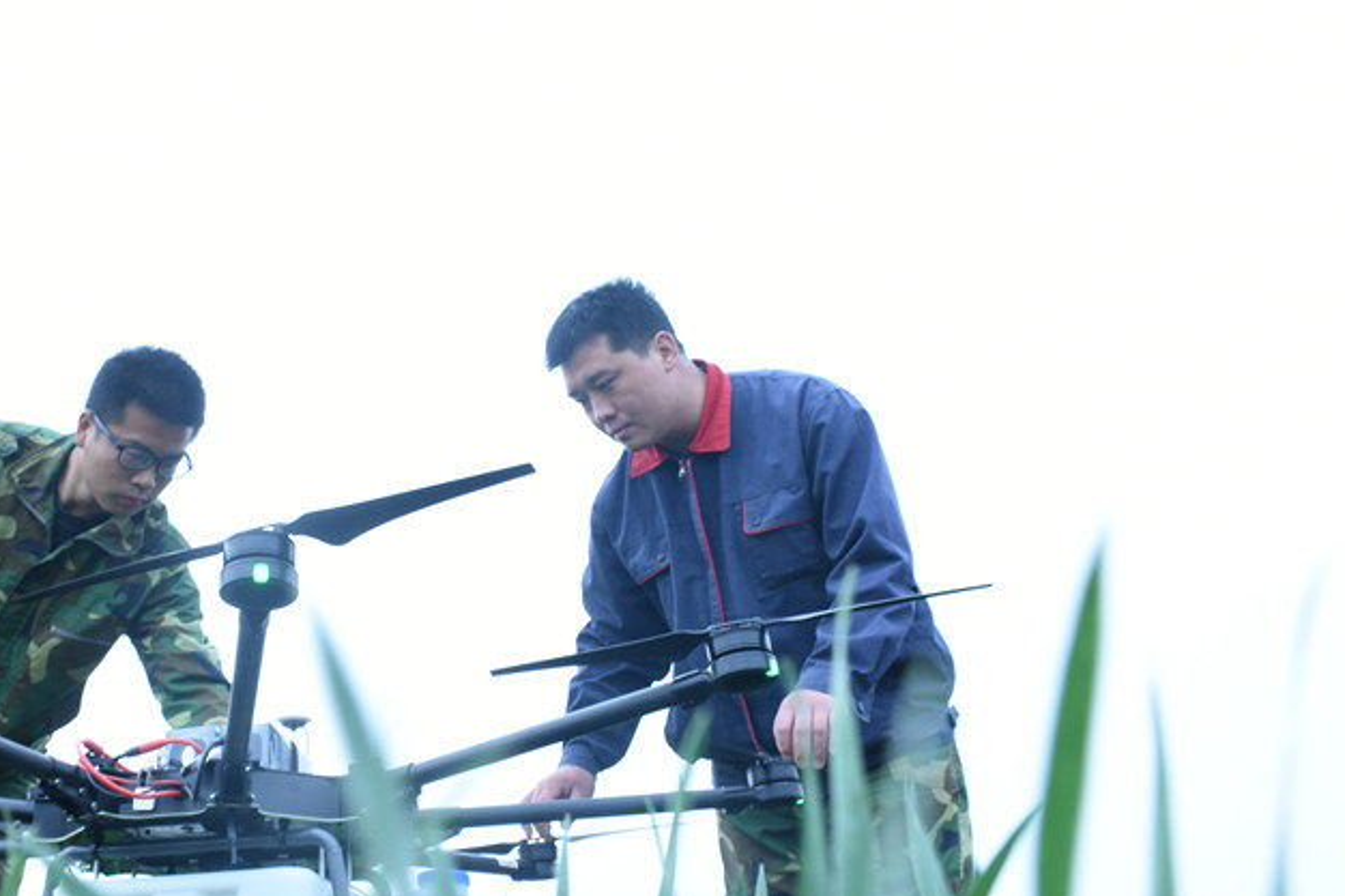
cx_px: 425
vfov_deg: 28.6
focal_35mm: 47
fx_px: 1755
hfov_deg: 41.3
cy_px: 459
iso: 100
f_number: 7.1
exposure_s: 1/40
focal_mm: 20
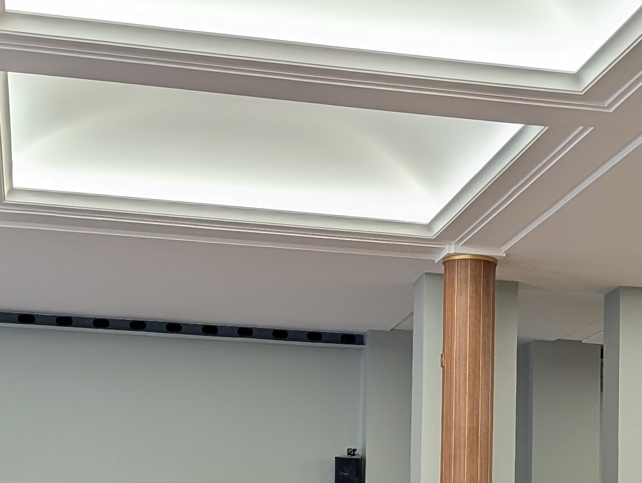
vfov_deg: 16.7
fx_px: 1615
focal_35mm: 87
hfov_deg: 22.3
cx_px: 472
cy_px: 451
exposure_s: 1/167
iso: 37
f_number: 1.68
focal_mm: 6.9
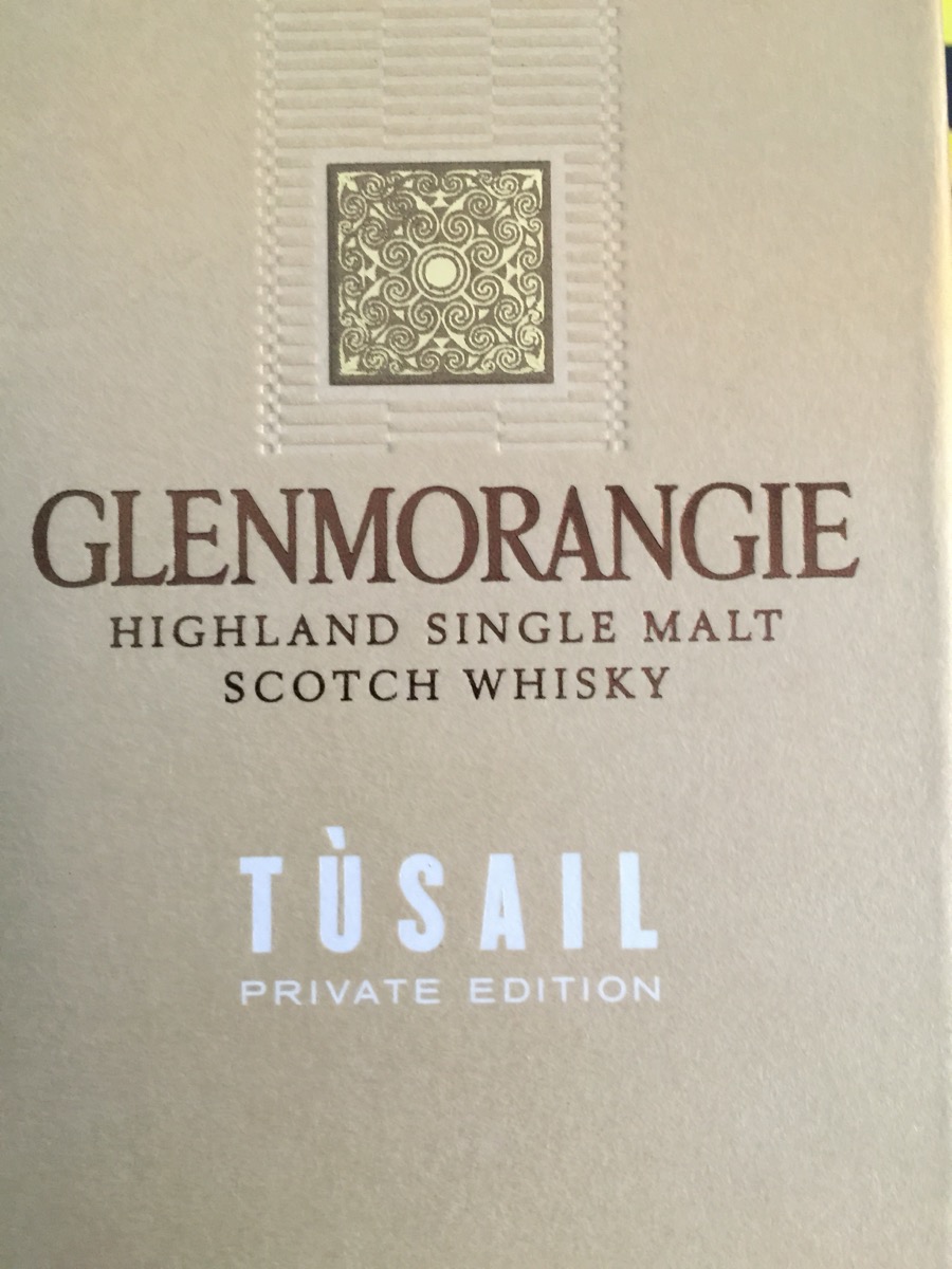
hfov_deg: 48.2
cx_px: 476
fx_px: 1063
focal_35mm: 29
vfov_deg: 61.7
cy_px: 634
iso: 100
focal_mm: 4.15
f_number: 2.2
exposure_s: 1/15
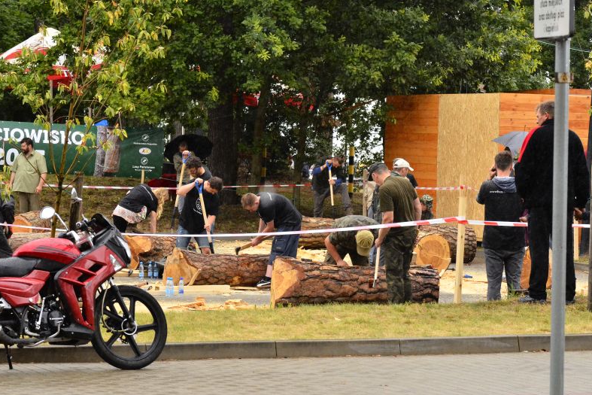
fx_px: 2253
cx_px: 296
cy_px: 199
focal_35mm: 137
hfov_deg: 15.0
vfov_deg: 10.0
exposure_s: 1/400
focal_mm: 90
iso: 1600
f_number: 10
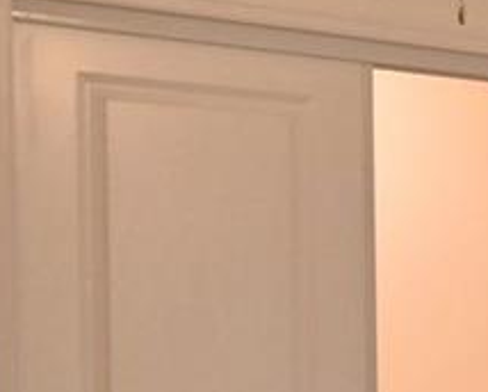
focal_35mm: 105
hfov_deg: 13.1
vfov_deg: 14.5
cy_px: 383
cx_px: 1215
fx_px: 1519
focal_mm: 10
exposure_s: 1/30
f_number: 4.5
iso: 400
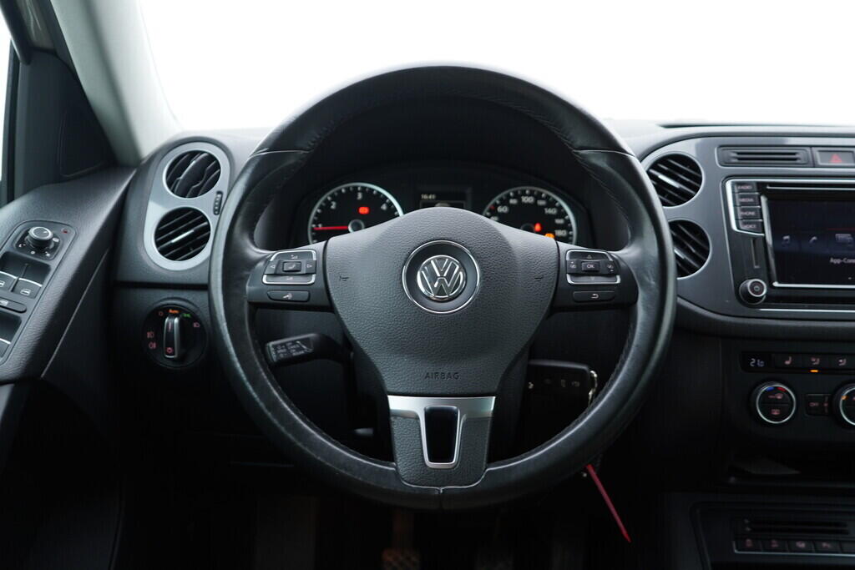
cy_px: 285
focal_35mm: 36
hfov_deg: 53.1
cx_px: 428
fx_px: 855
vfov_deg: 36.9
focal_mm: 24
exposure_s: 1/40
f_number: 2.8
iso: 250
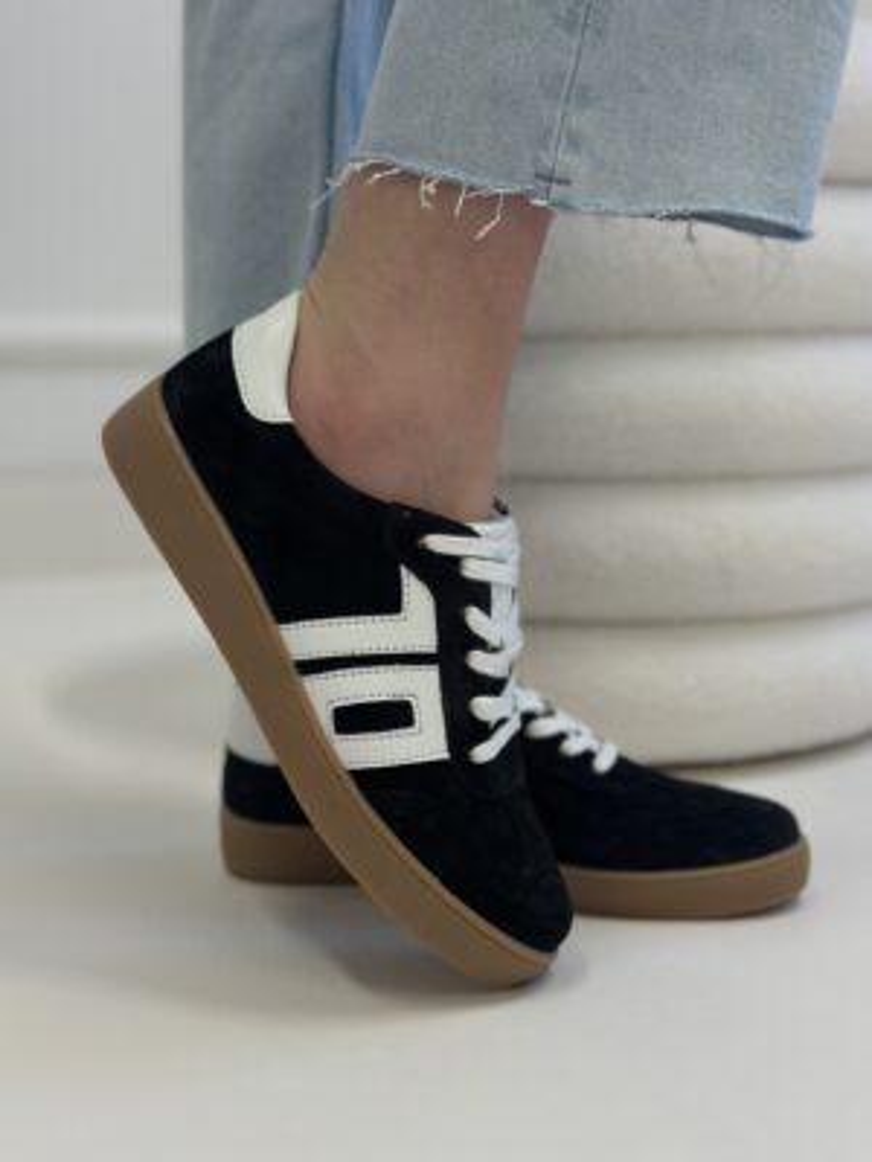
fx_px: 1612
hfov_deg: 30.3
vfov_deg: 39.7
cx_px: 436
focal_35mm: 48
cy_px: 581
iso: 125
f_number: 1.78
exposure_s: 1/100
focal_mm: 6.86
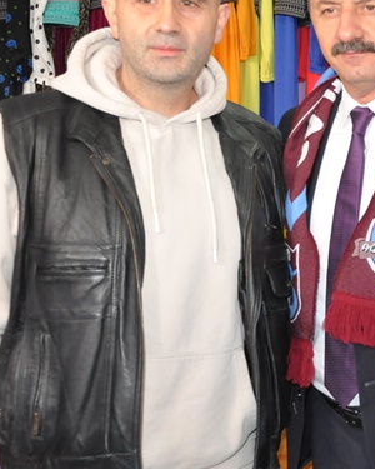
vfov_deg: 25.2
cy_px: 151
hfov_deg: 18.9
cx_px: 494
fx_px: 1040
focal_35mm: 75
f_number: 5
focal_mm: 25
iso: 1600
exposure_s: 1/60
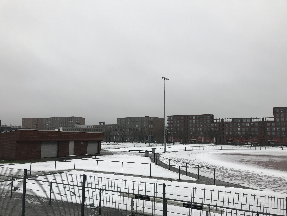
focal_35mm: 28
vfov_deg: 49.7
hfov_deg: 63.4
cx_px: 144
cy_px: 108
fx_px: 232
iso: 20
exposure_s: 1/216
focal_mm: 3.99
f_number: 1.8
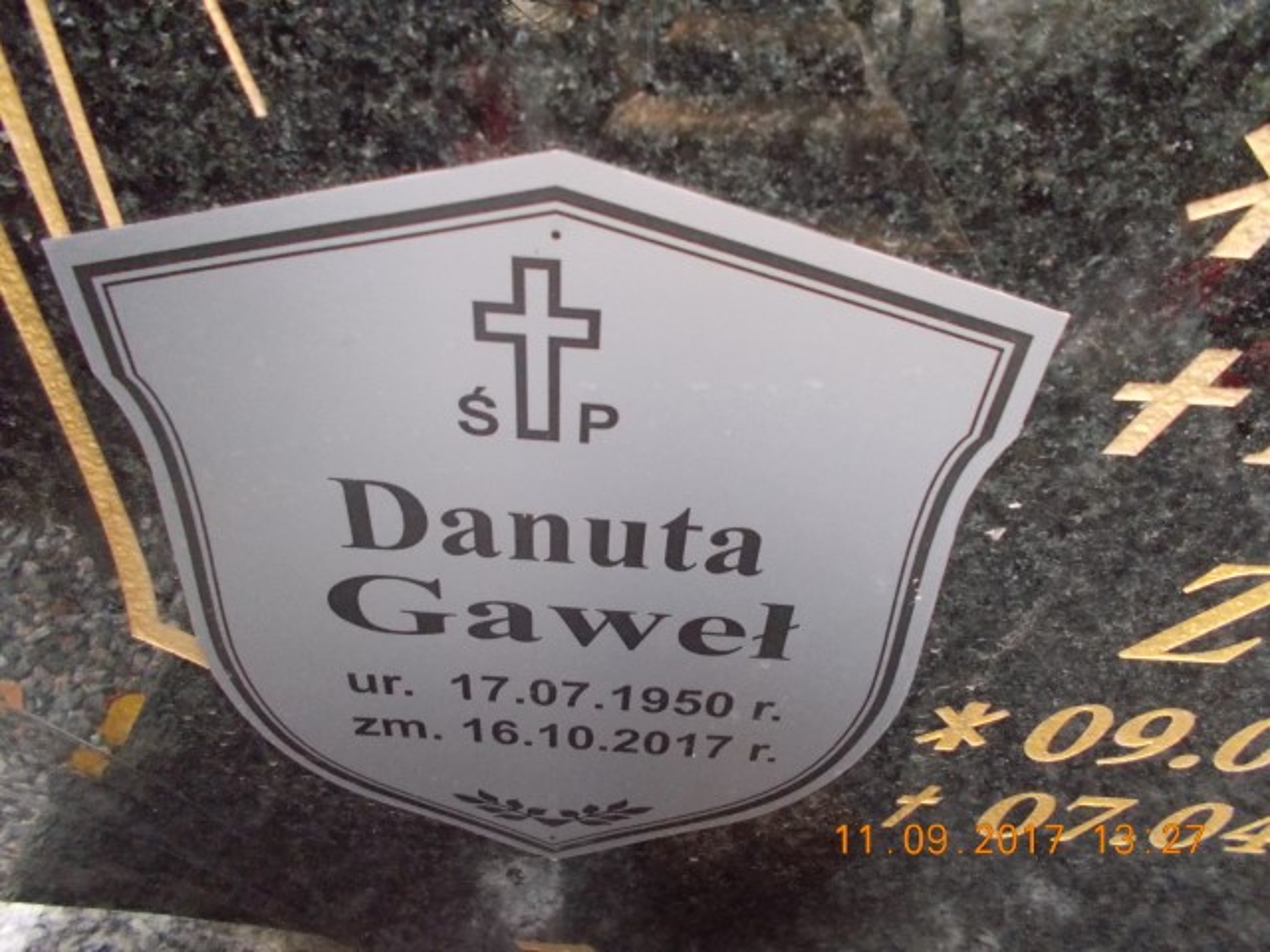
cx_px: 635
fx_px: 954
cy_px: 476
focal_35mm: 26
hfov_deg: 67.3
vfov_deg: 53.1
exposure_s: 1/100
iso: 800
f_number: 3.2
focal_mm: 4.6
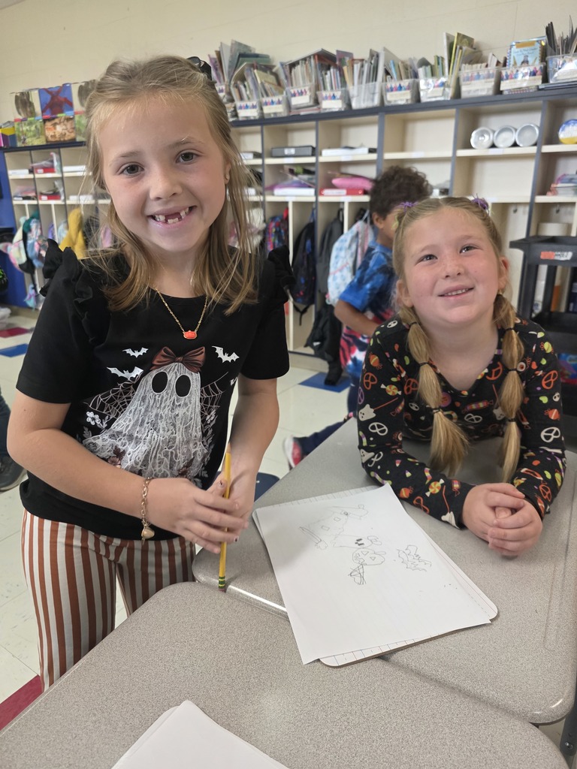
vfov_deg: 73.9
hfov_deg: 58.9
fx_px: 511
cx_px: 288
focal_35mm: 23
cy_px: 384
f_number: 1.7
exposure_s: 1/120
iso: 400
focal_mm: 6.3
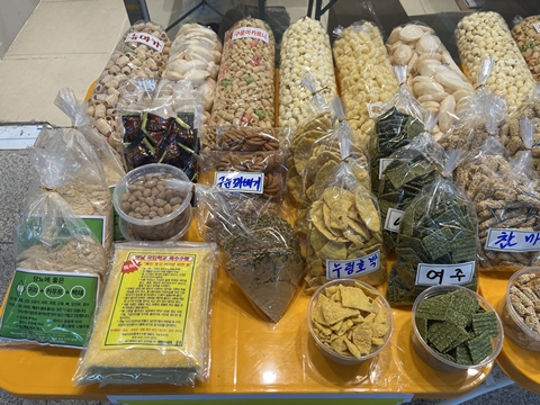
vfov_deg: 53.1
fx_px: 406
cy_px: 202
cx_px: 270
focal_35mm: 26
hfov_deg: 67.3
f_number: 1.6
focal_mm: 5.1
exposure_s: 1/120
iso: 125
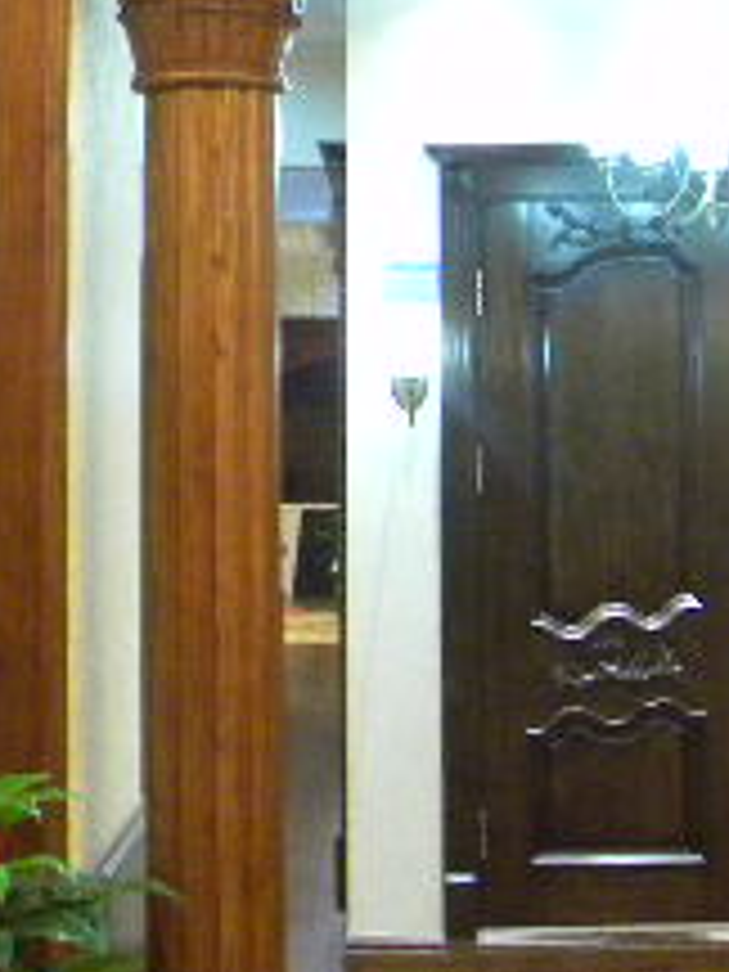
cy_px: 500
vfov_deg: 23.6
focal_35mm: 83
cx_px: 1030
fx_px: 2331
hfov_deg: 16.5
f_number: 3.5
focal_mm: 5
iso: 400
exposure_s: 1/9.6
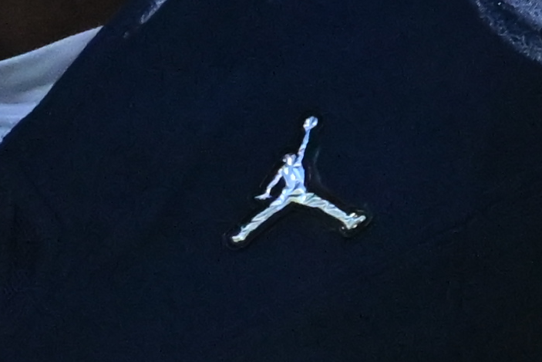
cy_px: 15
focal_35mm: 4600
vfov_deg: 0.3
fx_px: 69265
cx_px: -436
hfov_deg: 0.4
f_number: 5.6
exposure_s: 1/8000
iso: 5000
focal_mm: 400
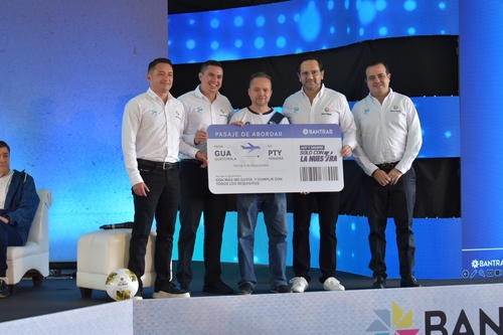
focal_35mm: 78
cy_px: 168
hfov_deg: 26.0
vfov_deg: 17.5
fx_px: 1089
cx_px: 252
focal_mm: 52
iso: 500
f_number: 5.6
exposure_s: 1/50
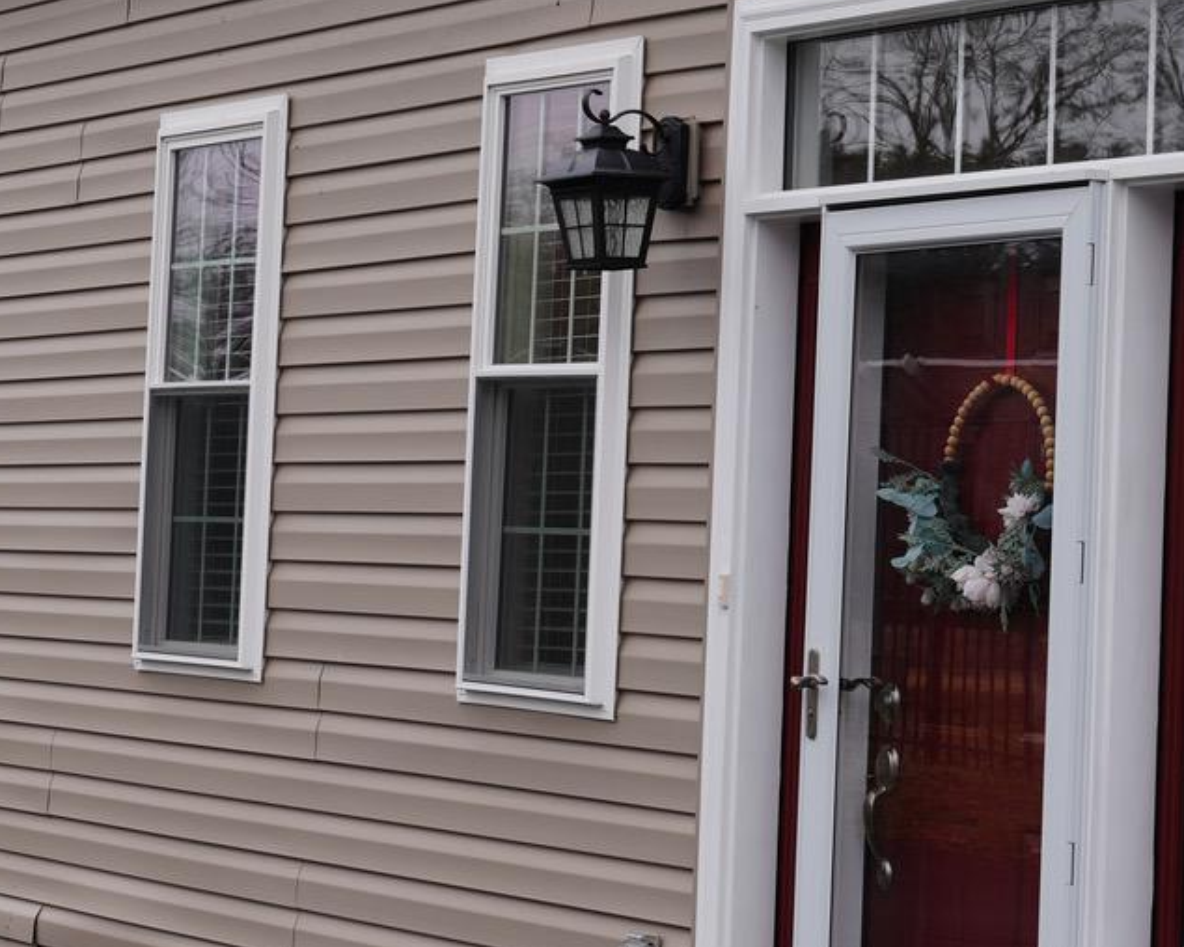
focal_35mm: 124
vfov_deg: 12.4
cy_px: 294
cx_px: 278
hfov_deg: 15.4
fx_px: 4345
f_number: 6.3
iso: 100
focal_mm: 41
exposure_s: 1/100
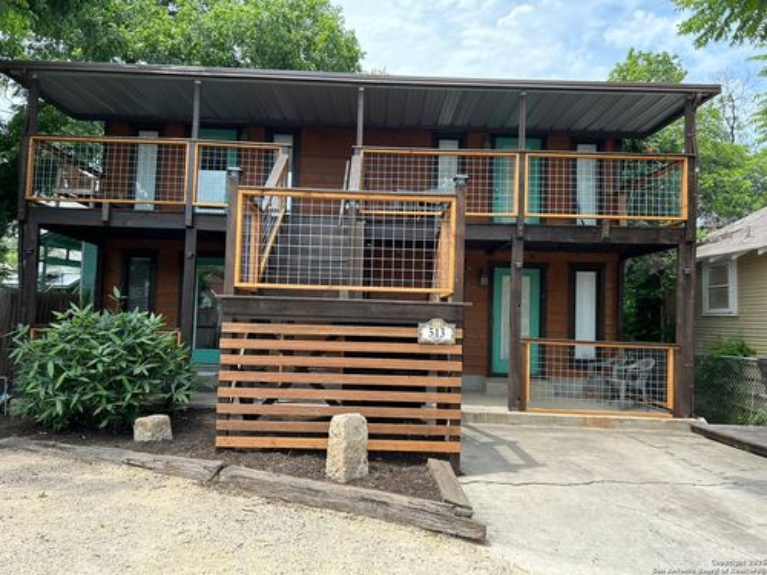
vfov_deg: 53.1
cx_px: 384
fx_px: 576
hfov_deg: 67.3
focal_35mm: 26
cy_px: 288
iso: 50
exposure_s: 1/1009
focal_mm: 5.7
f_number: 1.5
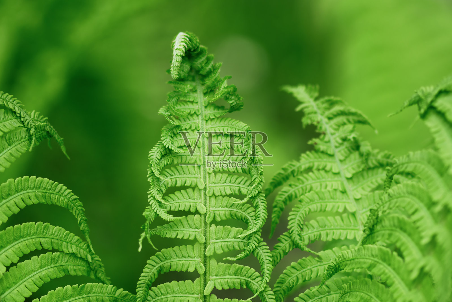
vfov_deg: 8.7
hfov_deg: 13.0
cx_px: 226
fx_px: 1978
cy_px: 151
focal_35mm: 158
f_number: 4
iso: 100
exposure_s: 1/400
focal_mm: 105
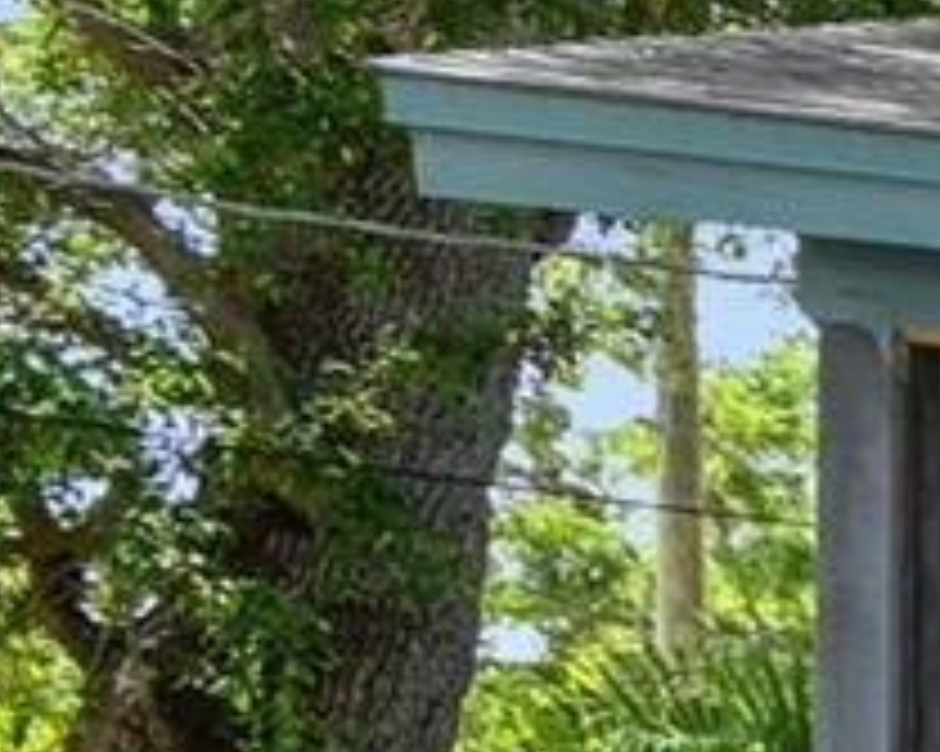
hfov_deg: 9.5
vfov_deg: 13.4
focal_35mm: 108
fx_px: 3003
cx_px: 3319
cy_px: 1126
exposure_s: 1/200
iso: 100
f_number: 7.1
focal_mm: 10
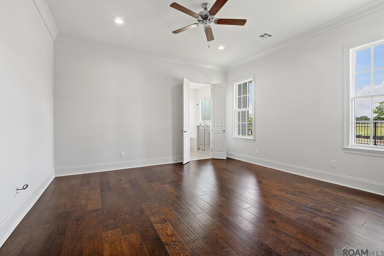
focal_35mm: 16
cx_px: 192
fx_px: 171
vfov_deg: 73.7
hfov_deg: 96.7
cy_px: 128
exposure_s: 1.3
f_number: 14
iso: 200
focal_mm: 16
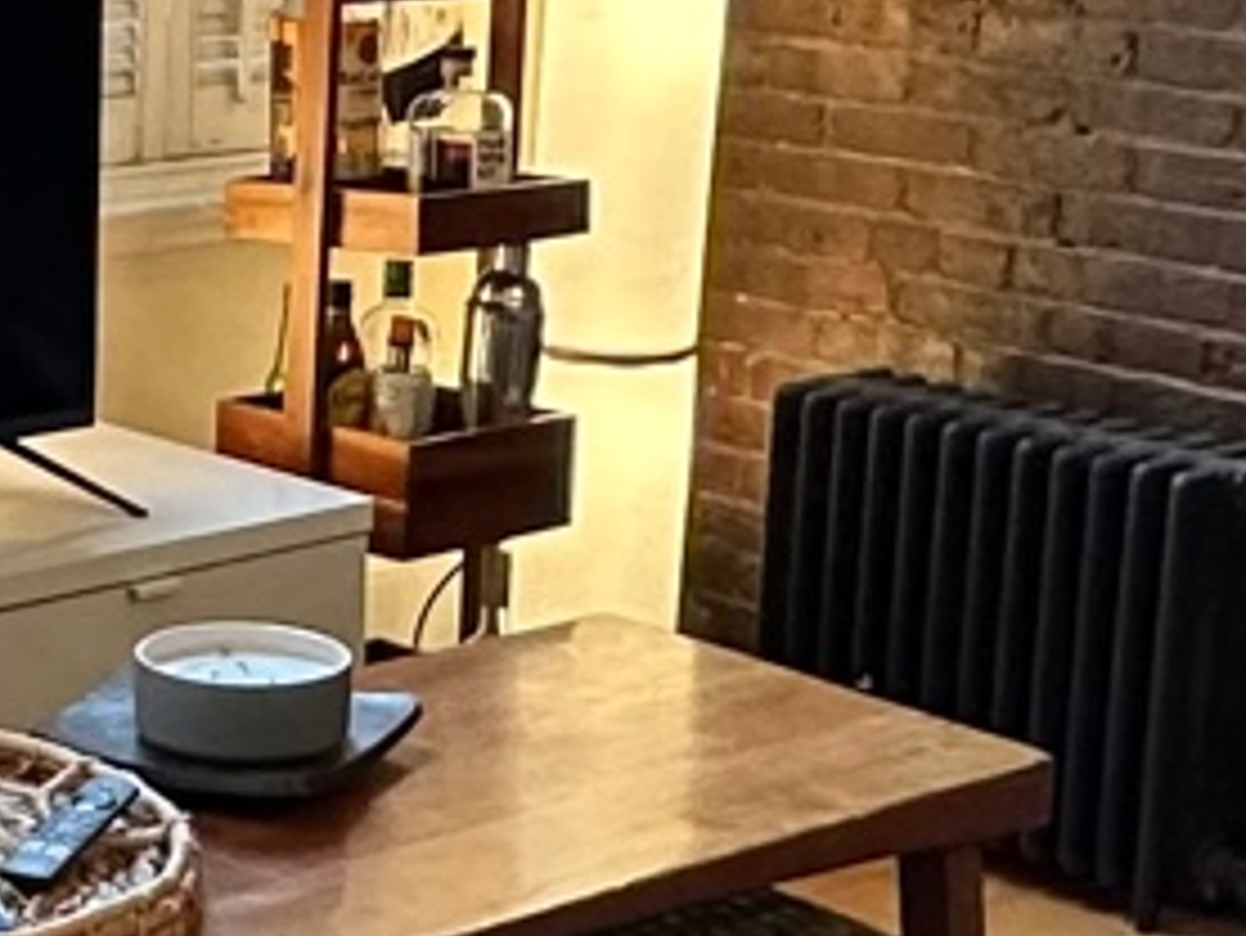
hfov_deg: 18.8
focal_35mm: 102
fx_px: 3673
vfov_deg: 14.5
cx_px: 45
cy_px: 356
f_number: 2.2
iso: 250
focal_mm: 2.22
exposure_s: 1/71
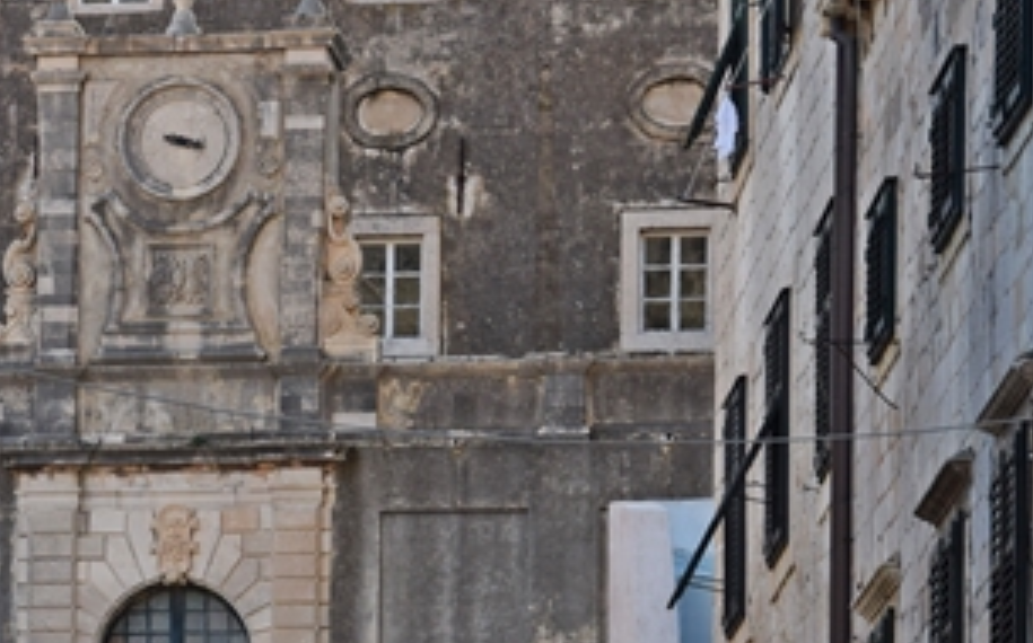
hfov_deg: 7.9
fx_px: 7454
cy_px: 985
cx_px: 174
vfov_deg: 4.9
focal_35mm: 265
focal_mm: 66
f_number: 5.6
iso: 360
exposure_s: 1/500
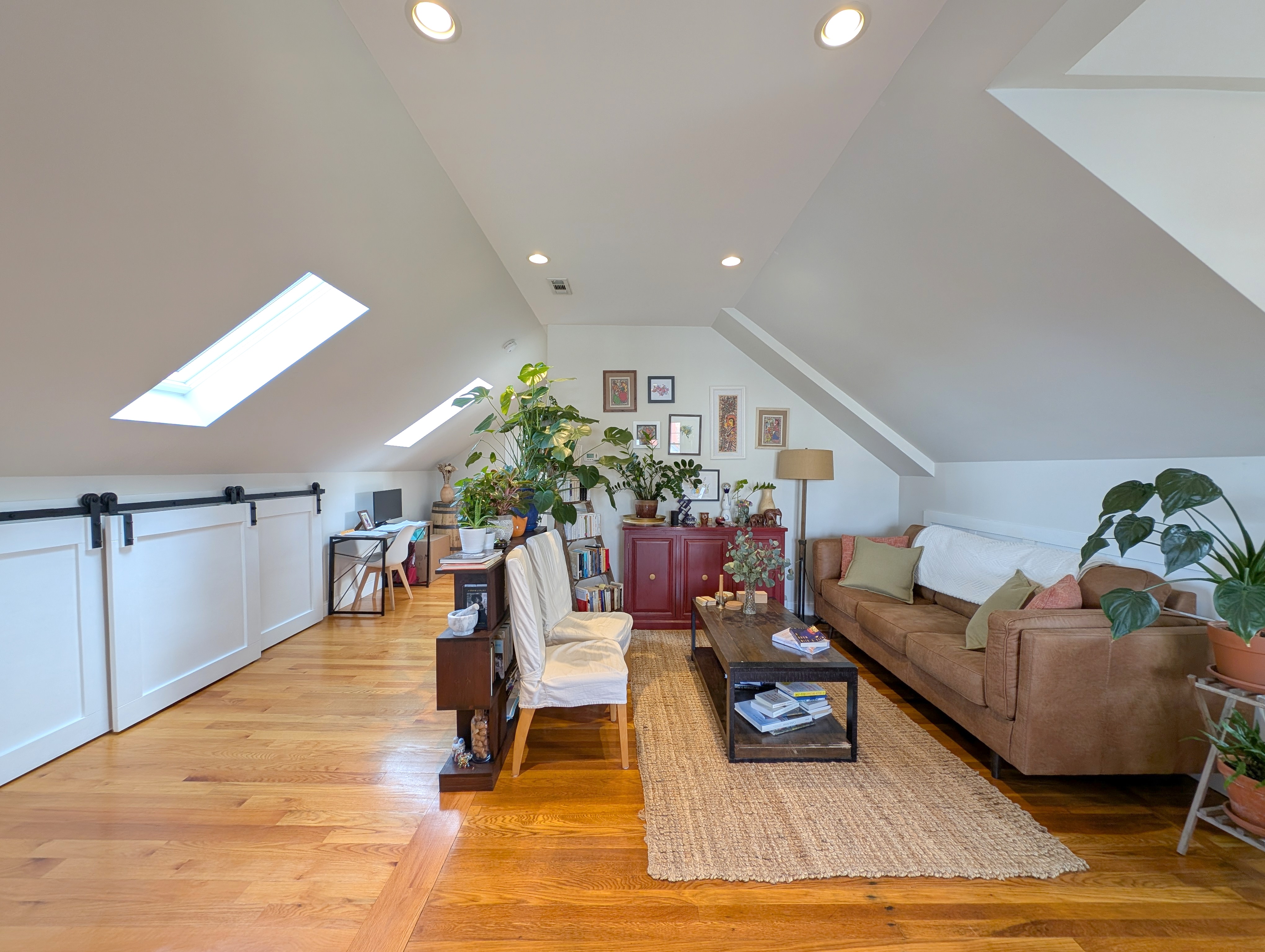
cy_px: 476
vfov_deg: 94.6
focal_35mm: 12
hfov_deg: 110.5
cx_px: 632
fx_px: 439
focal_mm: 2.23
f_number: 1.95
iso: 44
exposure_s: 1/30
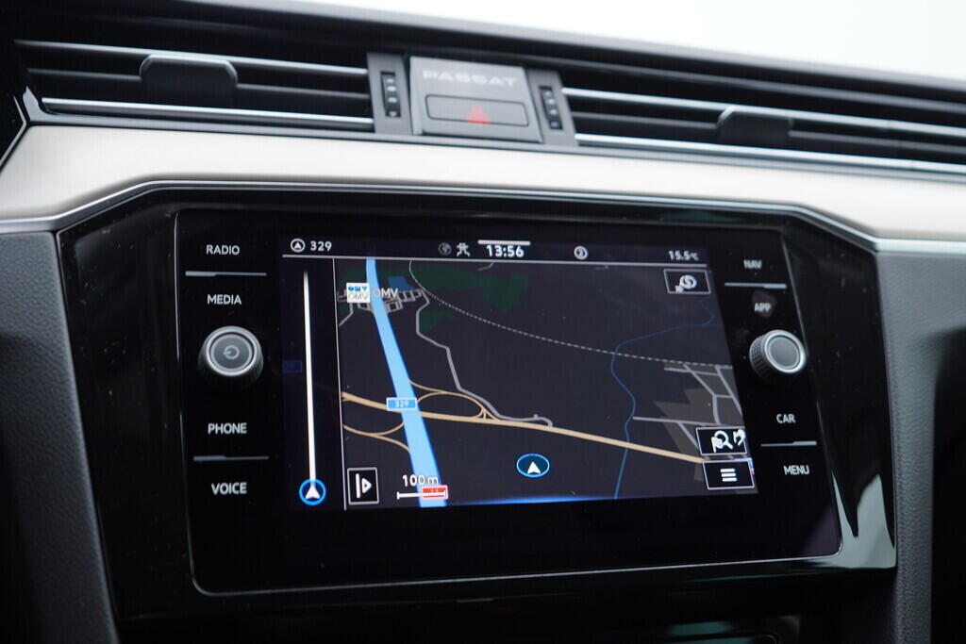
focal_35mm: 36
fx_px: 966
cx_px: 483
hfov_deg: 53.1
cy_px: 322
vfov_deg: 36.9
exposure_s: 1/40
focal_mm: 24
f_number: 2.8
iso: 125
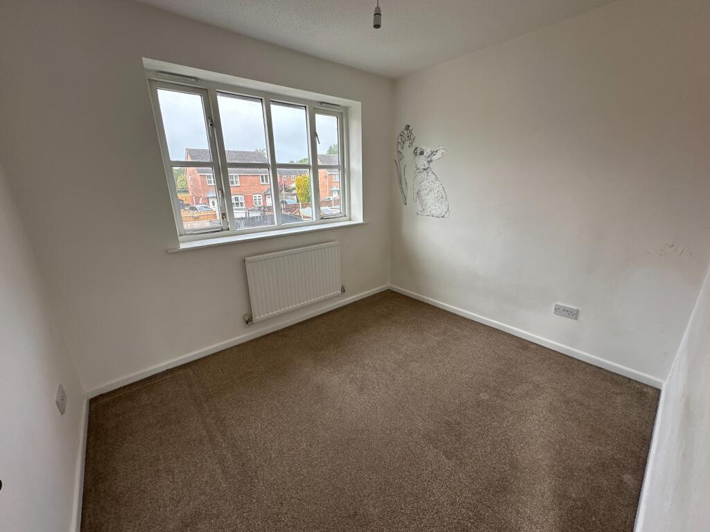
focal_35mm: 14
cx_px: 355
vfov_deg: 85.7
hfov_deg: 102.1
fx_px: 287
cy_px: 266
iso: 40
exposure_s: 1/99
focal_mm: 2.22
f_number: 2.2
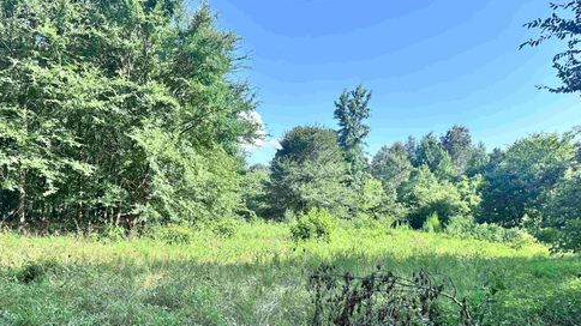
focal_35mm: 27
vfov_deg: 42.6
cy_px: 203
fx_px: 416
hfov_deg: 69.9
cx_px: 287
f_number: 1.78
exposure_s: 1/1916
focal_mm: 6.86
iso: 80
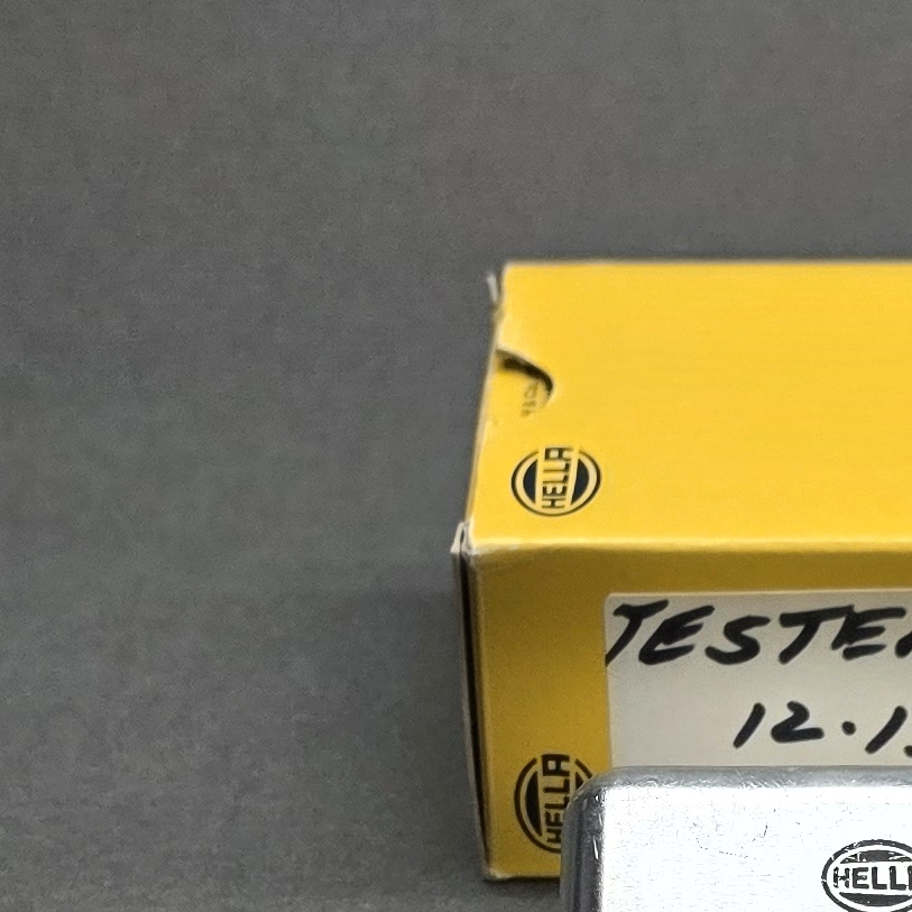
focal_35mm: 50
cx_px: 859
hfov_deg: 32.0
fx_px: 1490
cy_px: 821
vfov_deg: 32.3
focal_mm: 6.3
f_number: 1.7
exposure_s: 1/120
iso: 16
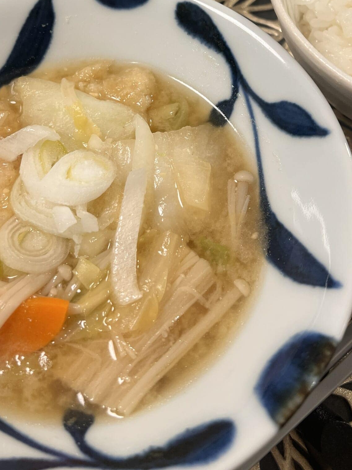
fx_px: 596
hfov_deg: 32.9
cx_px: 163
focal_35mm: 44
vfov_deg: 41.4
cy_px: 105
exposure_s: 1/50
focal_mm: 5.7
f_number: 1.5
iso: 100
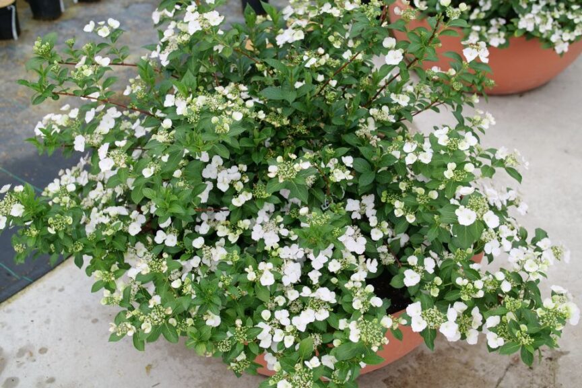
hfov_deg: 44.5
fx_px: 711
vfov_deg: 30.5
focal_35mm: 44
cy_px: 194
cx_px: 291
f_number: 2.5
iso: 200
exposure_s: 1/320
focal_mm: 22
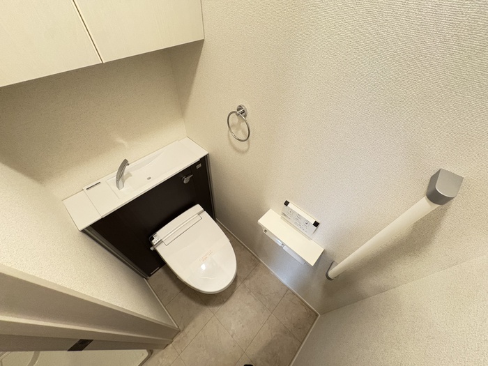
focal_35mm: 14
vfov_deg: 85.7
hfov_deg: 102.1
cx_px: 244
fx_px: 197
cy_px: 183
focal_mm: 2.22
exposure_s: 1/60
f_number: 2.2
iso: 640
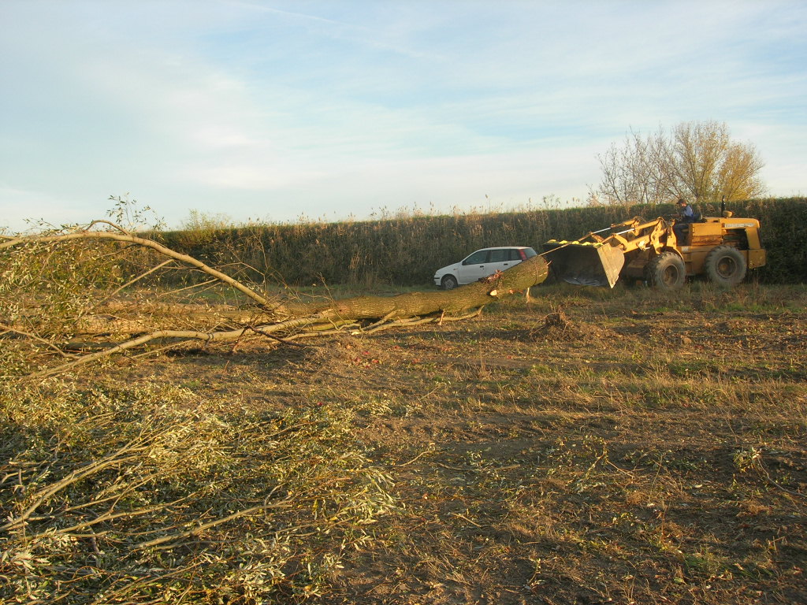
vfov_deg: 37.7
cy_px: 302
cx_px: 404
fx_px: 886
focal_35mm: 38
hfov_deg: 49.0
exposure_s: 1/170
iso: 64
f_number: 4.8
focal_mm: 7.8
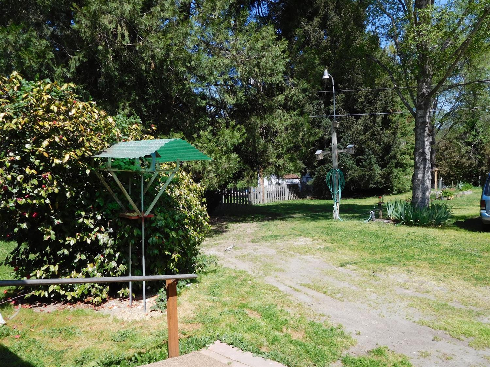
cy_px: 184
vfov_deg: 54.9
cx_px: 245
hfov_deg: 69.4
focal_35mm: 25
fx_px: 354
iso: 125
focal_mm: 4.5
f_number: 3.4
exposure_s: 1/800
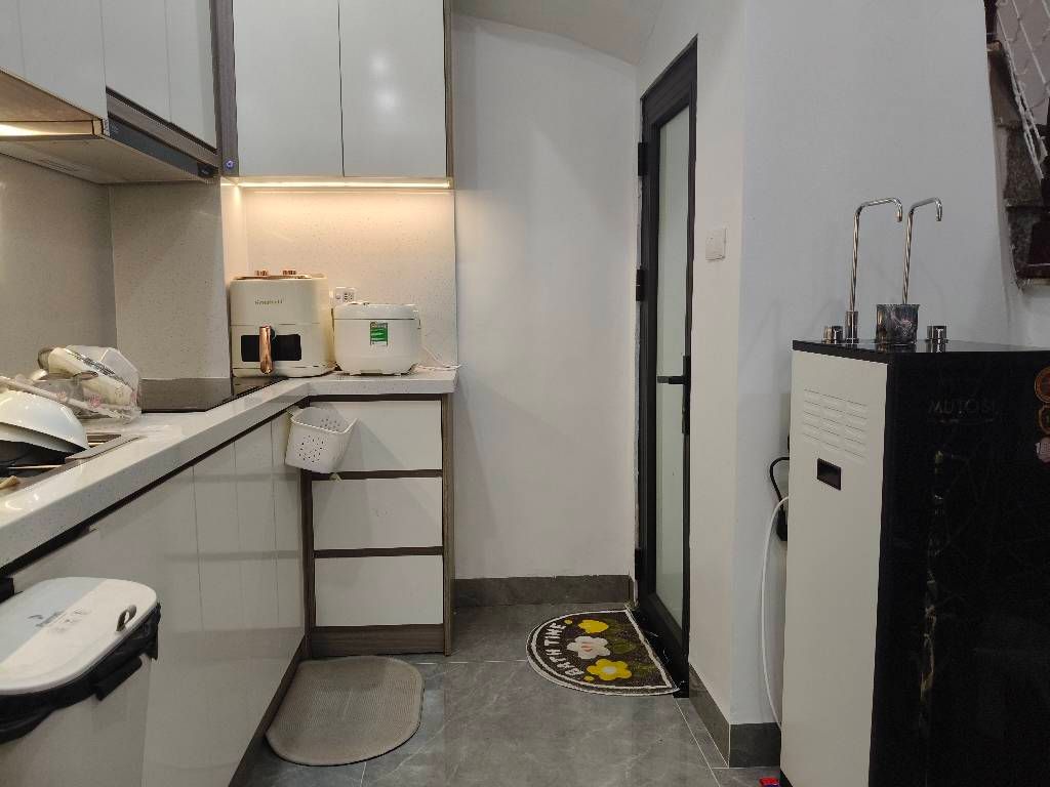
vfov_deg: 53.1
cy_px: 394
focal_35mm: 26
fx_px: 789
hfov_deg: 67.3
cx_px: 525
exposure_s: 1/100
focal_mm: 4.84
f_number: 1.8
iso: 250
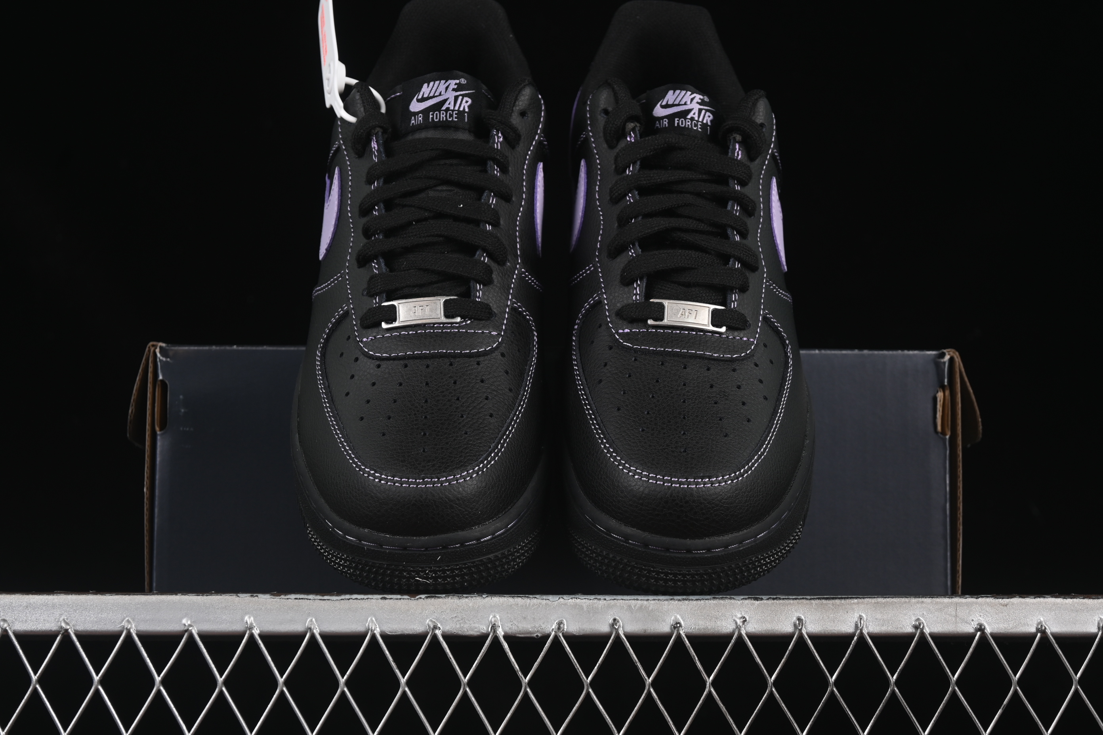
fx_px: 2298
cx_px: 552
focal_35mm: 75
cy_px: 368
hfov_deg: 27.0
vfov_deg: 18.2
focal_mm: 50
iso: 160
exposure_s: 1/60
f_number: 6.3
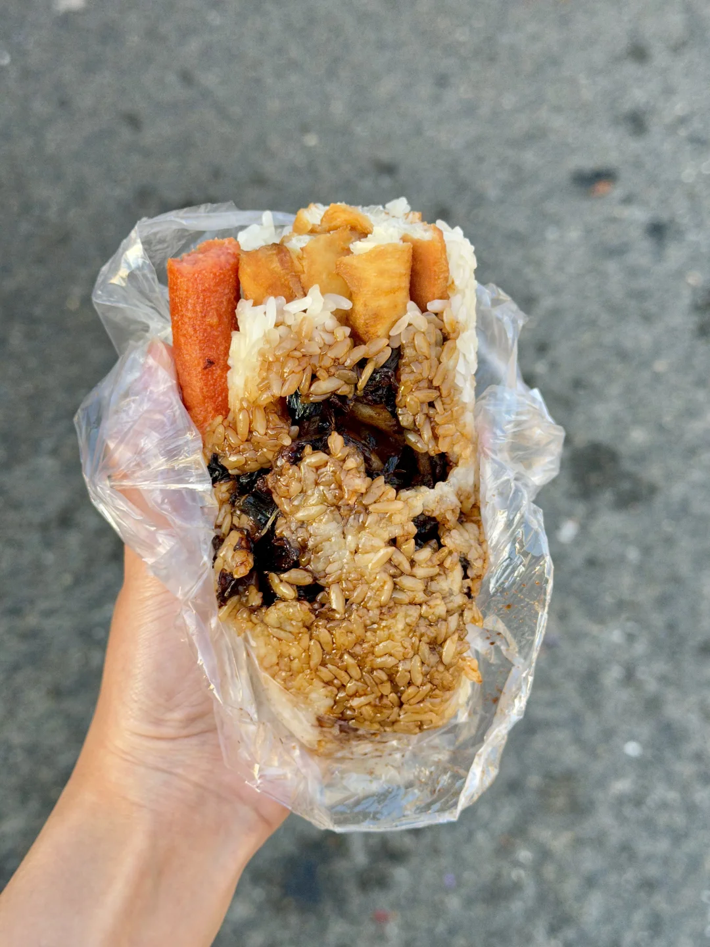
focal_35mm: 48
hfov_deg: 30.3
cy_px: 474
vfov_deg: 39.7
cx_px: 355
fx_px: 1313
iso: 64
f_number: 1.78
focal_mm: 6.86
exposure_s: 1/192
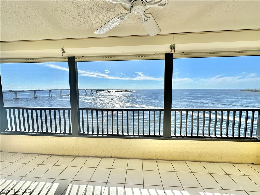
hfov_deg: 102.1
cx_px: 130
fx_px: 105
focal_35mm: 14
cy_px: 98
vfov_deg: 85.7
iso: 40
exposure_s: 1/1667
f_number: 2.2
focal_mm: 2.22
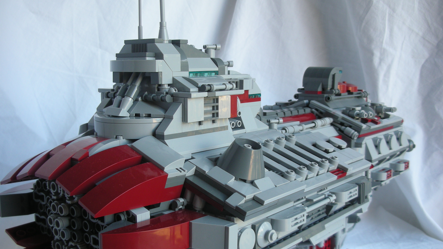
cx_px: 207
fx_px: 482
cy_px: 146
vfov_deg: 29.0
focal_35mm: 41
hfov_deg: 49.4
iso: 50
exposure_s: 1/32.1
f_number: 2.8
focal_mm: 5.8
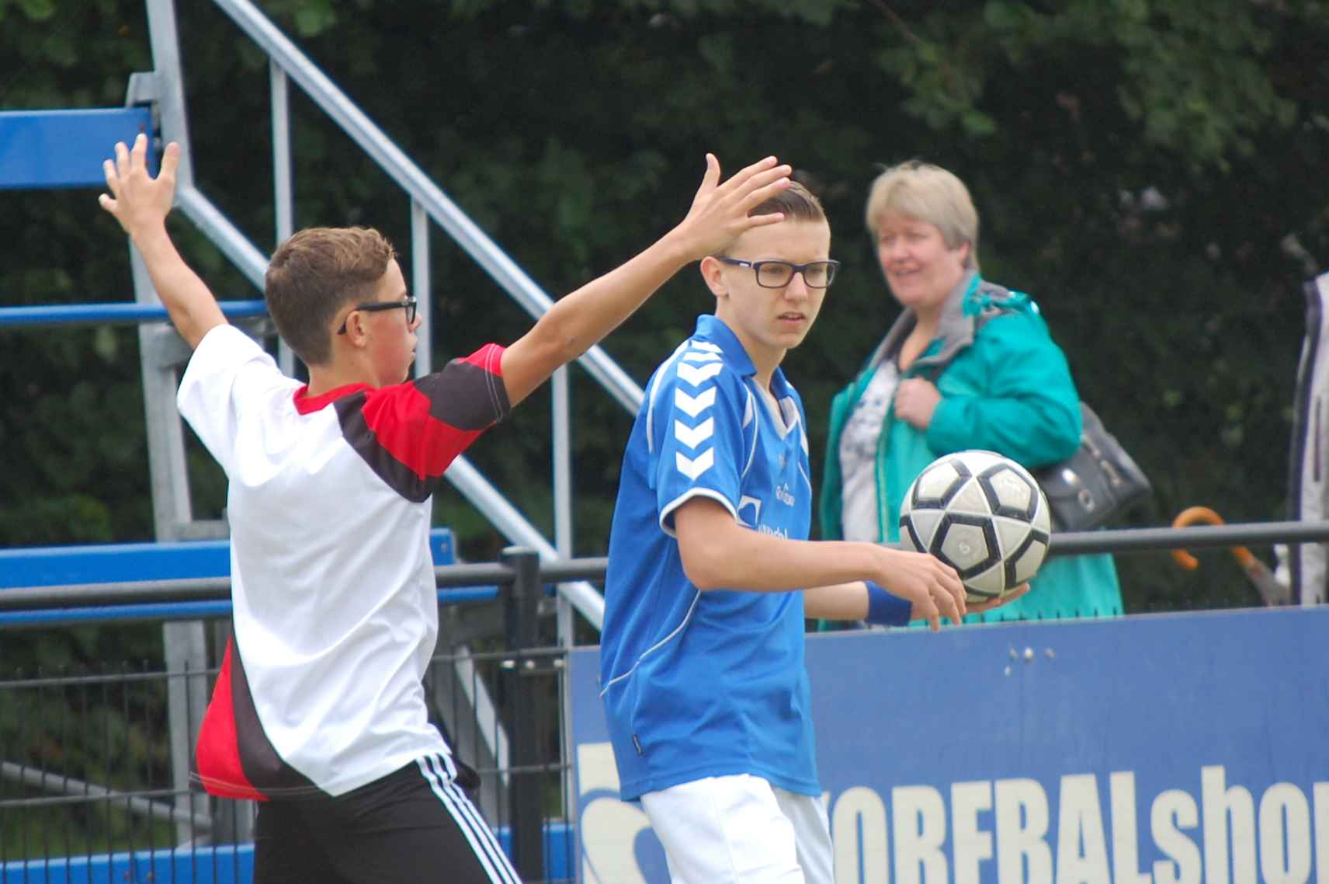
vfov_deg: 4.6
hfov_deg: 6.9
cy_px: 442
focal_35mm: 300
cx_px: 664
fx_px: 11064
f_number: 5.6
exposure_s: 1/400
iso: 400
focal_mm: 200
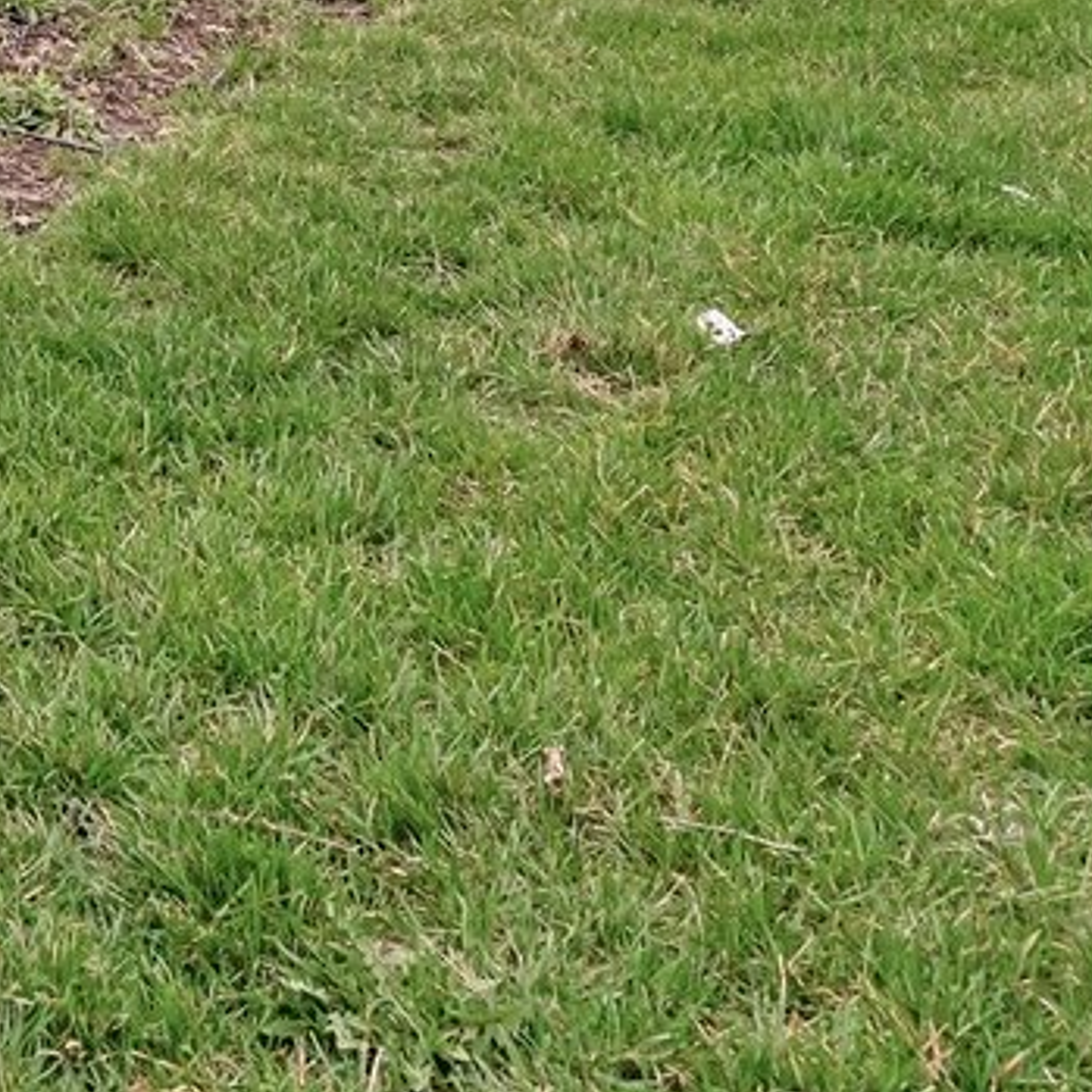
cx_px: -734
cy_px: -466
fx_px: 2248
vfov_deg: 23.0
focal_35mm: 63
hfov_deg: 21.0
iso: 400
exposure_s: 1/60
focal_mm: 16
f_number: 9
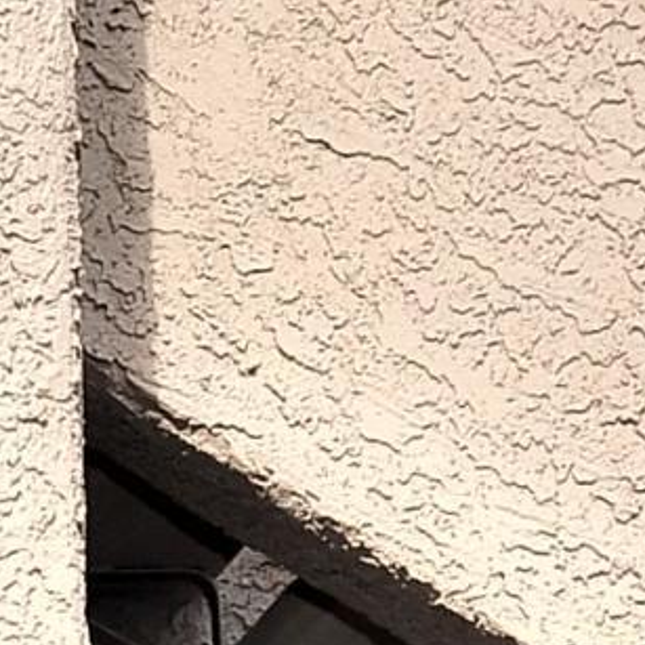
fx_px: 5608
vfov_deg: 6.2
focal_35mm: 266
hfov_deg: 6.1
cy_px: 1809
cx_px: -1187
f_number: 8
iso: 320
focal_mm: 32
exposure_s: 1/320
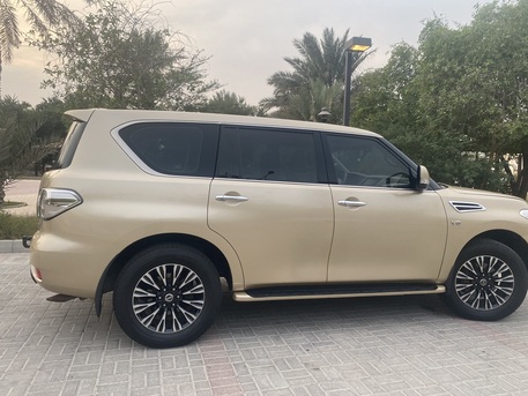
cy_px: 198
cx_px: 264
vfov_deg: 53.1
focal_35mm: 26
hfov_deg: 67.3
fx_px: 397
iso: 80
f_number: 1.8
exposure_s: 1/121
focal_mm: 4.25
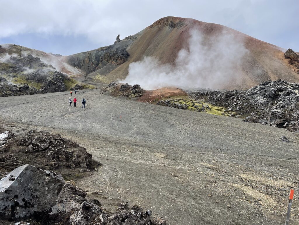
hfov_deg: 67.3
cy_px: 112
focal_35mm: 26
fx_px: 225
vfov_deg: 53.1
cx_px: 150
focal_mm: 4.2
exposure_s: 1/3040
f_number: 1.6
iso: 32
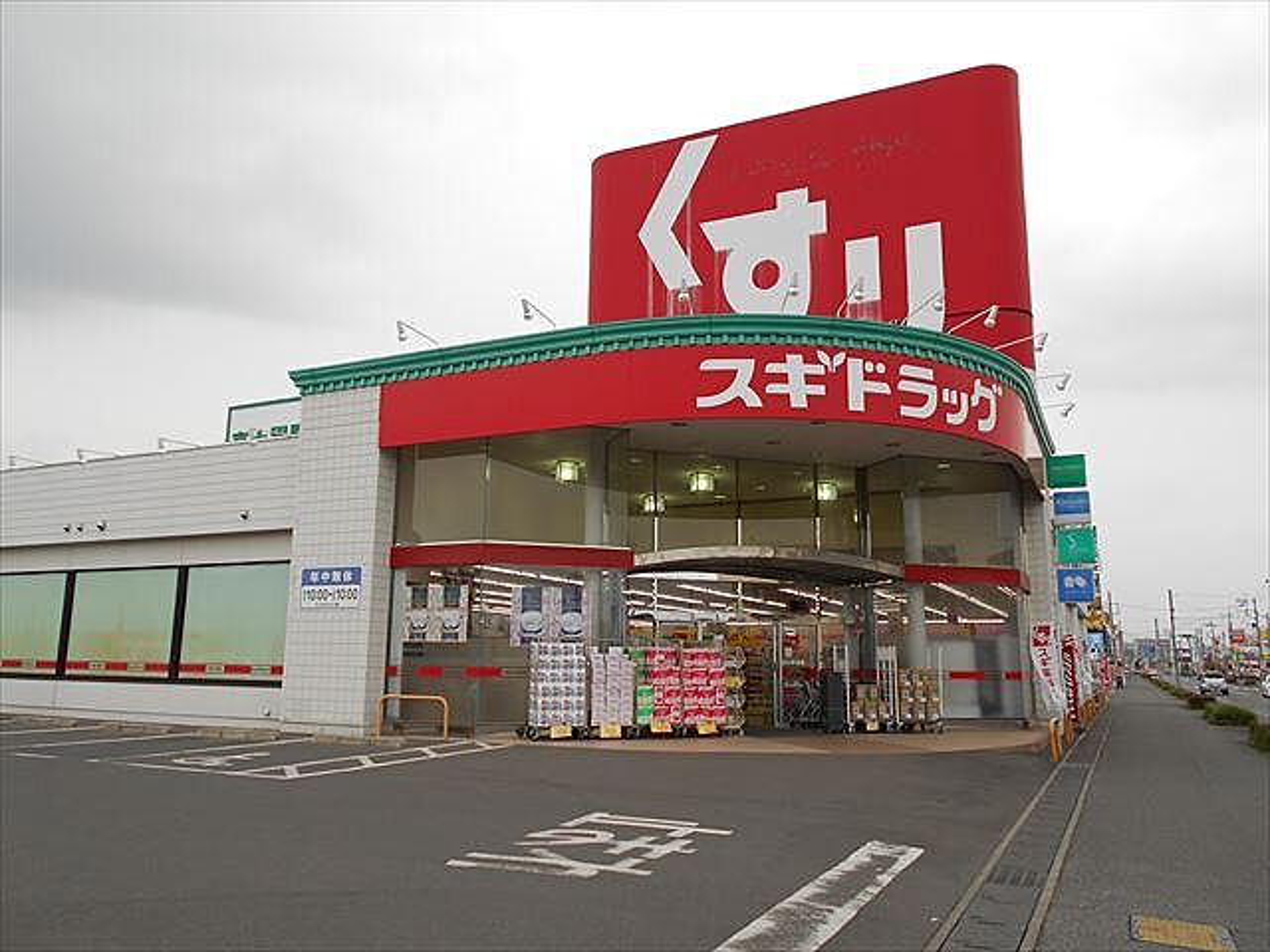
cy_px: 476
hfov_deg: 67.3
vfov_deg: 53.1
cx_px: 635
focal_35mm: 26
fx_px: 954
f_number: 3.2
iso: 80
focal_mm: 4.6
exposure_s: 1/250
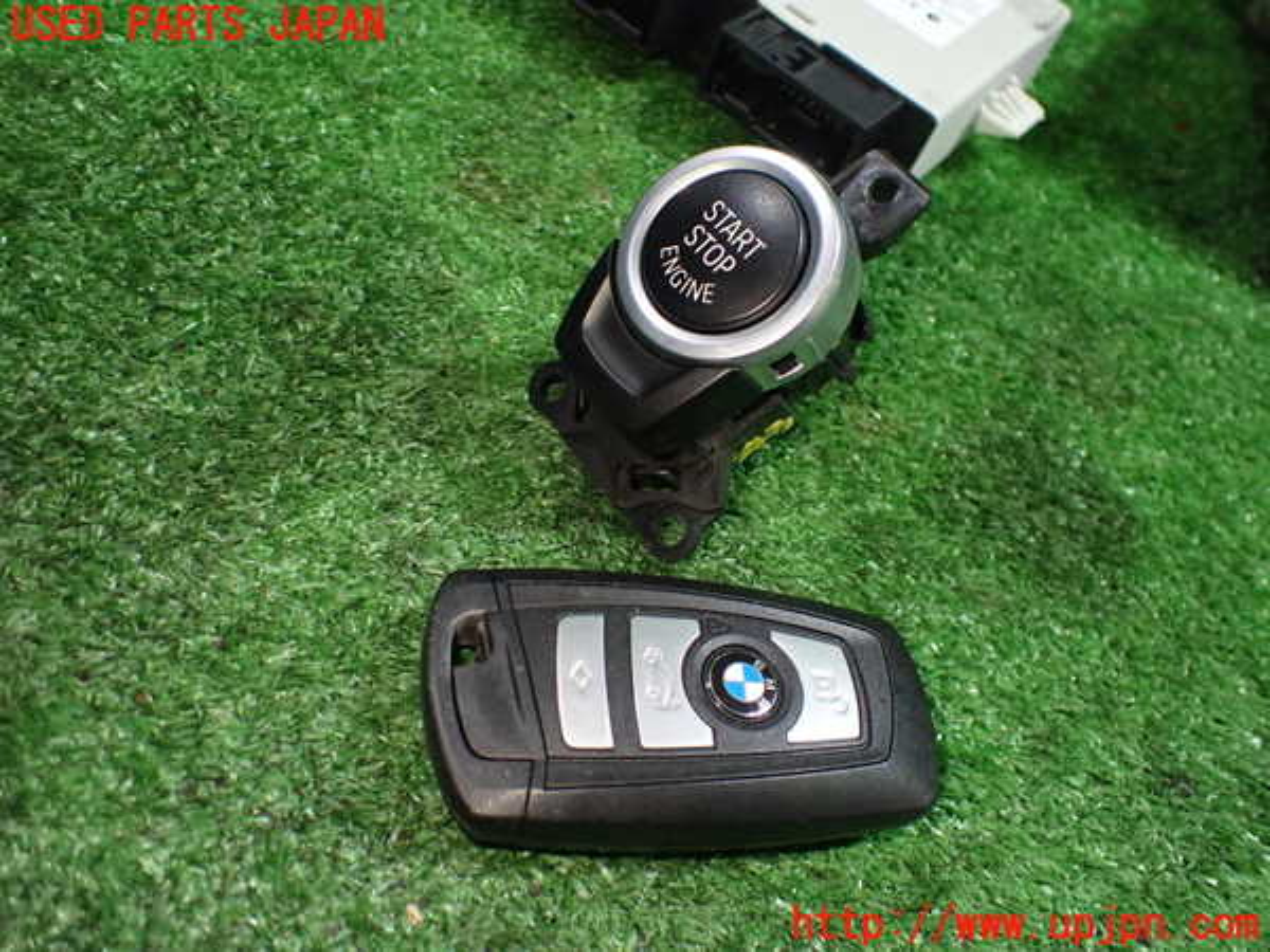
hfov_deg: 60.0
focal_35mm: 30
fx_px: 1101
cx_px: 635
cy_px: 476
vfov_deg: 46.8
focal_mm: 5.4
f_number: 2.3
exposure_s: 1/100
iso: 800
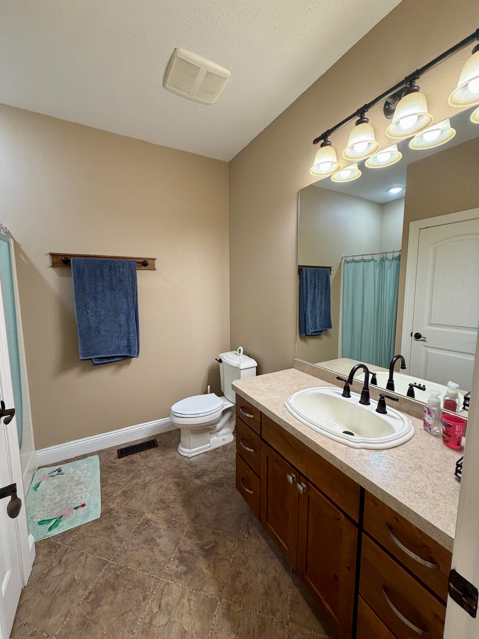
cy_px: 320
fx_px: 258
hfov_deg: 85.7
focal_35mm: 14
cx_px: 240
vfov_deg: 102.1
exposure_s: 1/120
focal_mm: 2.22
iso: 320
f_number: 2.2
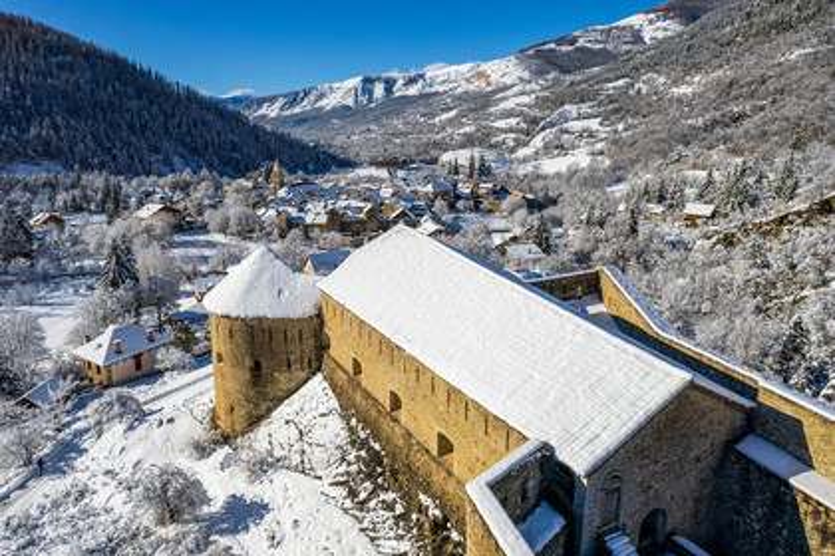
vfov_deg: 57.2
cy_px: 278
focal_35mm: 22
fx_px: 510
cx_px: 418
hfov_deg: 78.6
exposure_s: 1/6400
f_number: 2.8
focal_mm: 8.4
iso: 100
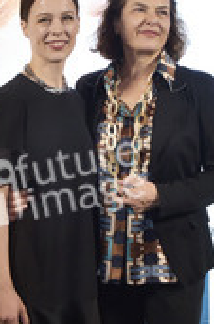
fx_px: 610
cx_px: 102
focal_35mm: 68
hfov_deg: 19.9
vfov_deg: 28.7
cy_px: 282
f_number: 5.6
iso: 1600
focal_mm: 29
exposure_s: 1/125
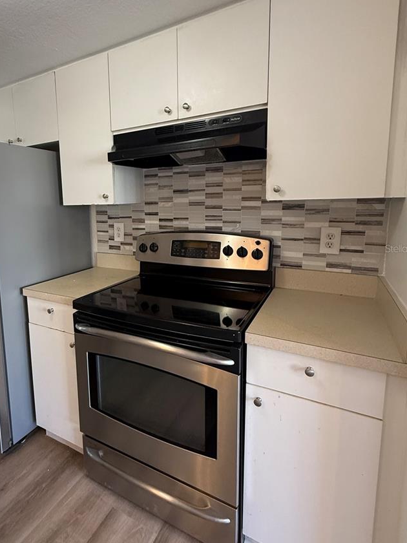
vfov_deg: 81.6
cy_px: 248
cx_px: 140
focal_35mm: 20
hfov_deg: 64.5
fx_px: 314
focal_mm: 2.22
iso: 320
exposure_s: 1/120
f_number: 2.2
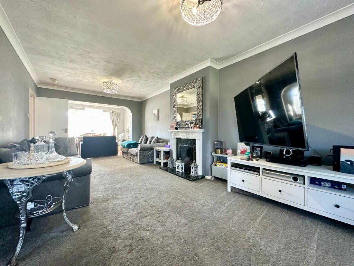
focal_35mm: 14
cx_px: 177
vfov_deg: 85.7
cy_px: 133
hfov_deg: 102.1
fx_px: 143
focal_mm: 2.22
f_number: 2.2
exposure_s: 1/50
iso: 200
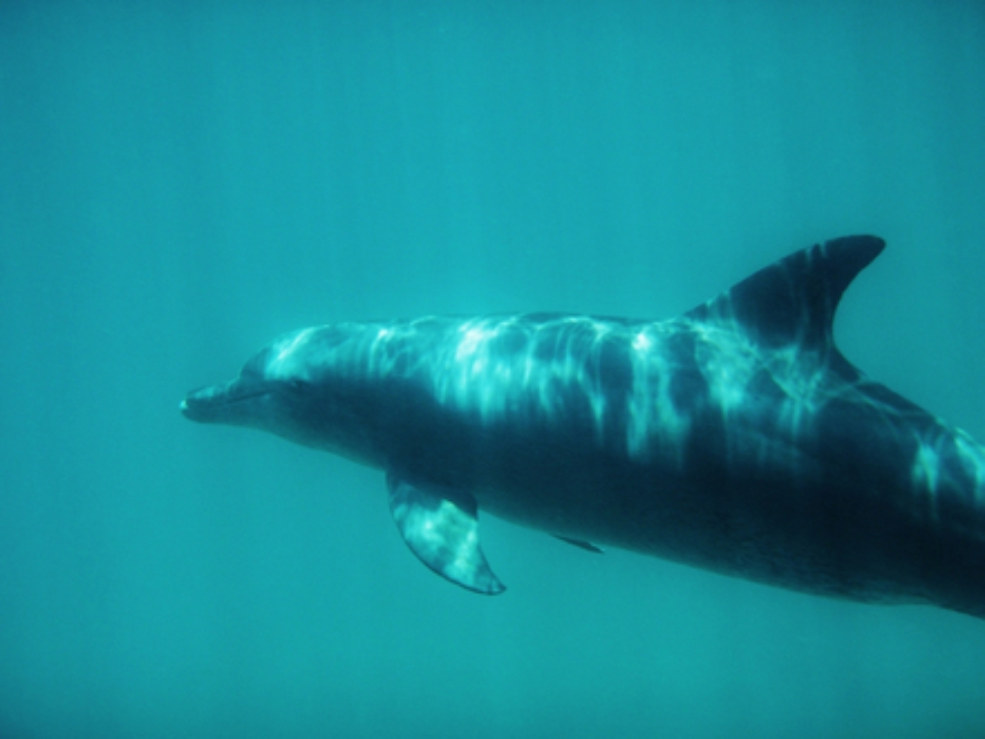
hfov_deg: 38.9
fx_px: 1394
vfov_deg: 29.7
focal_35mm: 49
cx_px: 492
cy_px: 370
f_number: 4.4
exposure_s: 1/160
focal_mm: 8.89
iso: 64
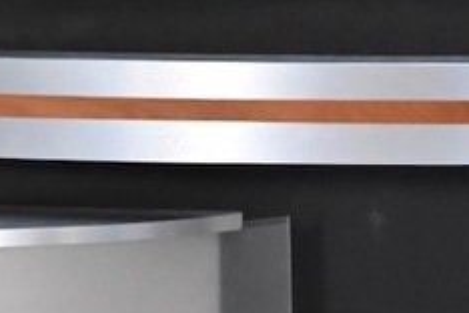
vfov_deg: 3.6
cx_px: 687
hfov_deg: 5.4
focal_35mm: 380
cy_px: -203
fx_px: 4950
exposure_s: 1/640
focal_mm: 87
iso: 11400
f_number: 5
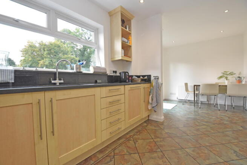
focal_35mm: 15
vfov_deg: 77.4
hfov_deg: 100.4
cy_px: 82
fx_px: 103
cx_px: 124
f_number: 5
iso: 800
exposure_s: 1/200
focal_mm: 10
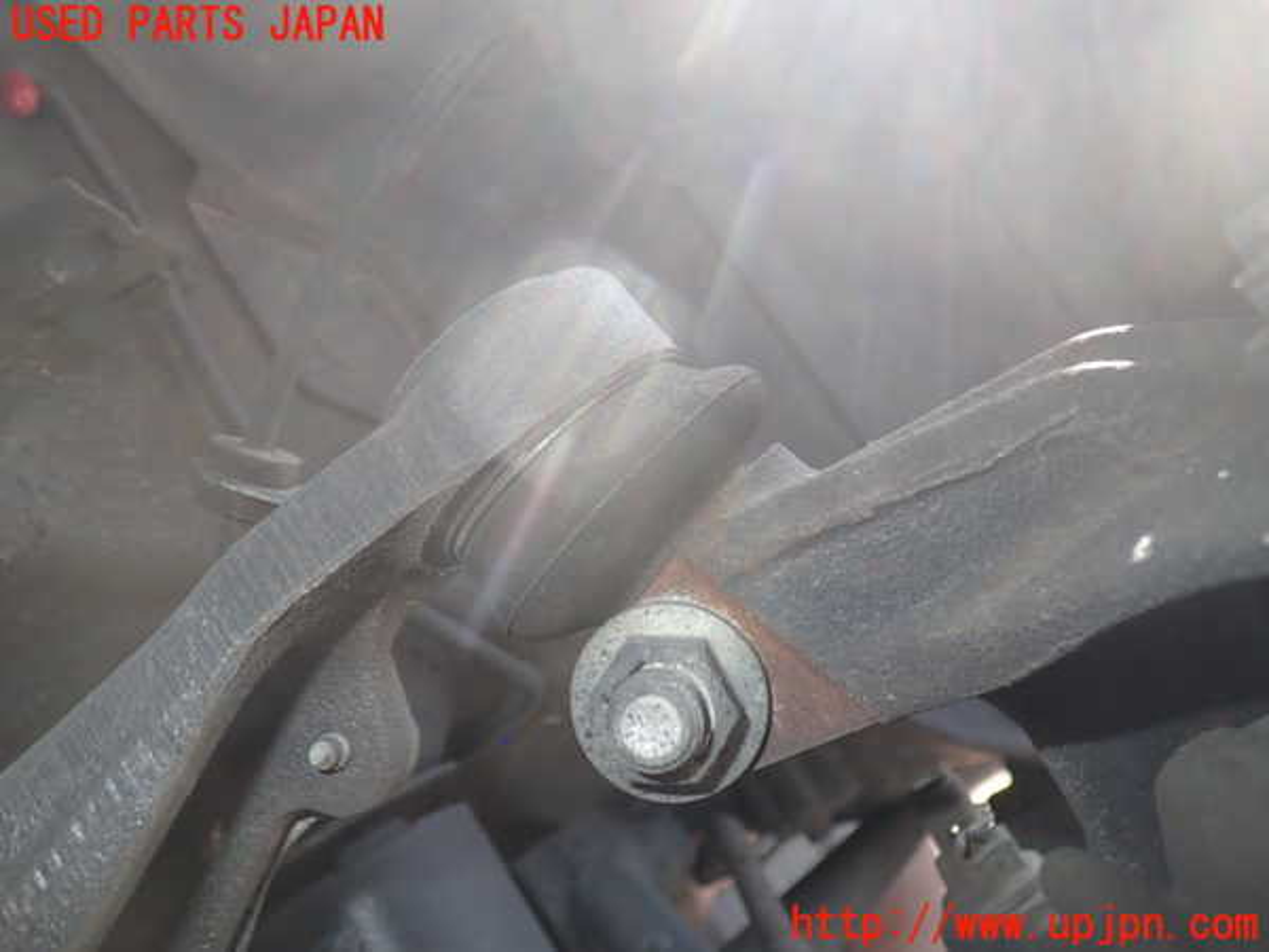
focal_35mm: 30
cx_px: 634
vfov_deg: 46.8
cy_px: 476
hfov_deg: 60.0
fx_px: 1100
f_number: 6.3
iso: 100
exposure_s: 1/30
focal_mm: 5.4
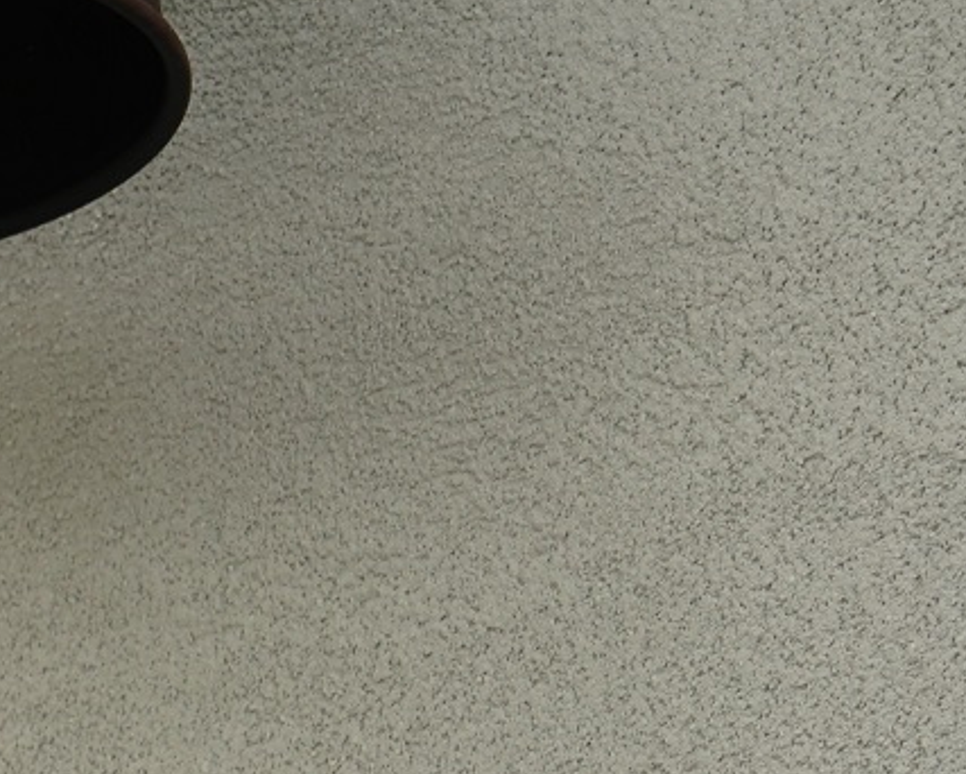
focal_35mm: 189
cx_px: -814
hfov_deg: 9.7
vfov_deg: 7.9
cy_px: 1388
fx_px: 5406
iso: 250
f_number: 6.3
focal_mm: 43
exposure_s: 1/125
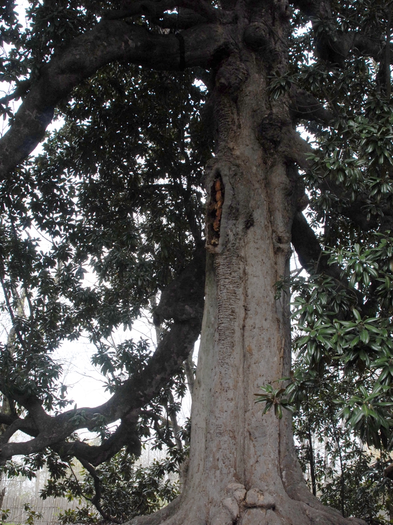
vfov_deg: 41.2
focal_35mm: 46
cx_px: 199
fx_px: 696
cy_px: 279
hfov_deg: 31.5
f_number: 7.1
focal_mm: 28
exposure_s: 1/180
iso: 400
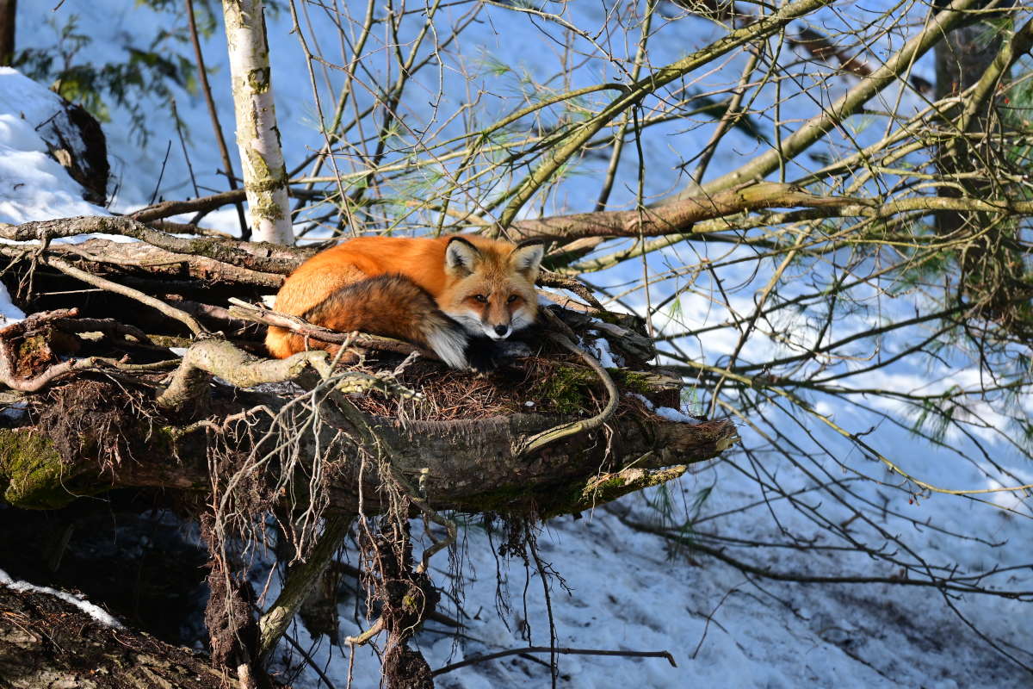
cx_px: 516
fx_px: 10760
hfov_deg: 5.5
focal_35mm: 375
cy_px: 344
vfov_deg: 3.7
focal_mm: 250
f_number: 6.3
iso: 180
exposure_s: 1/200
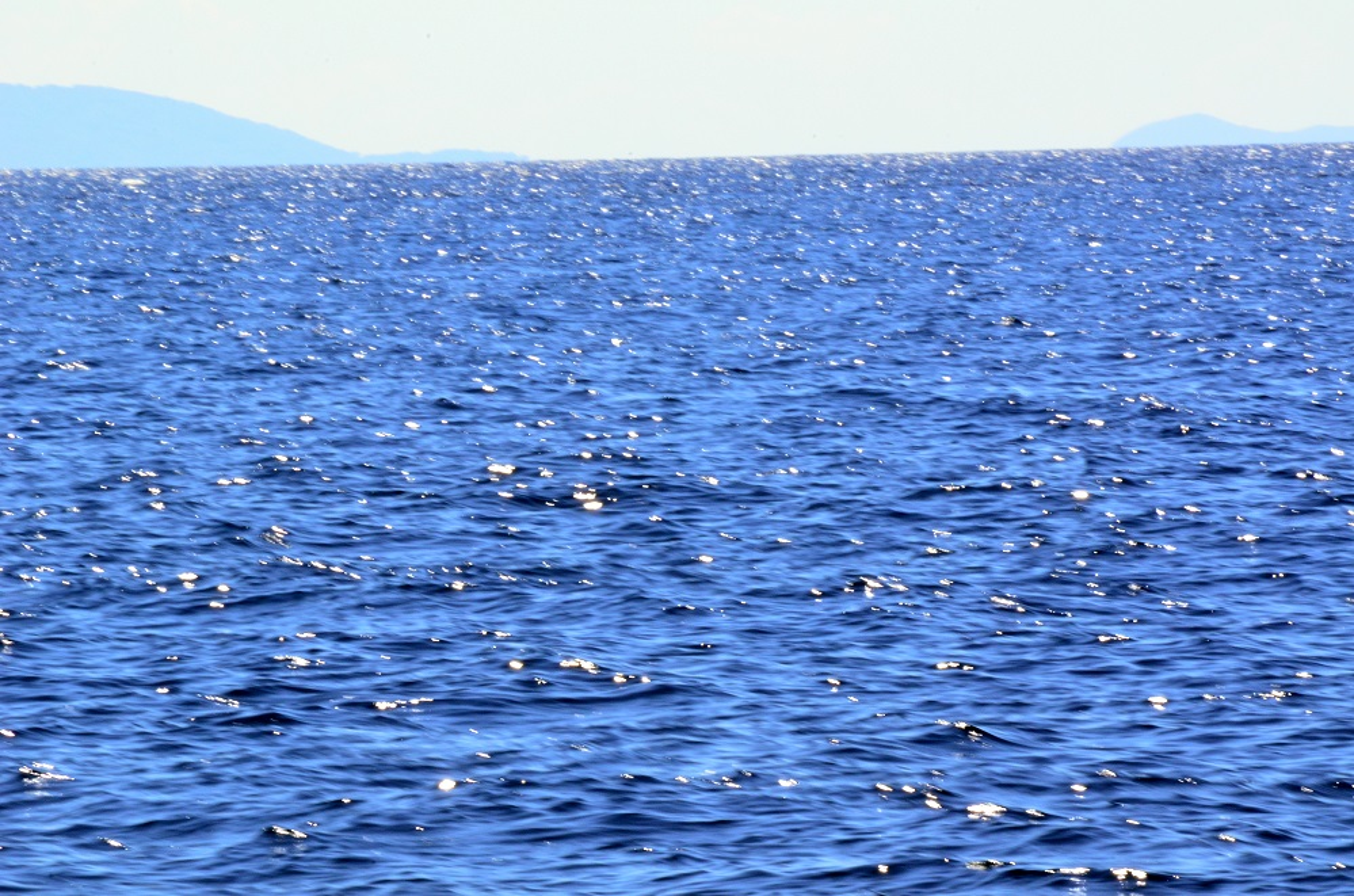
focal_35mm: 450
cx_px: 677
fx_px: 16885
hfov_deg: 4.6
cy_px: 448
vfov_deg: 3.0
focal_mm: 300
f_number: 40
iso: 720
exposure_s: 1/60
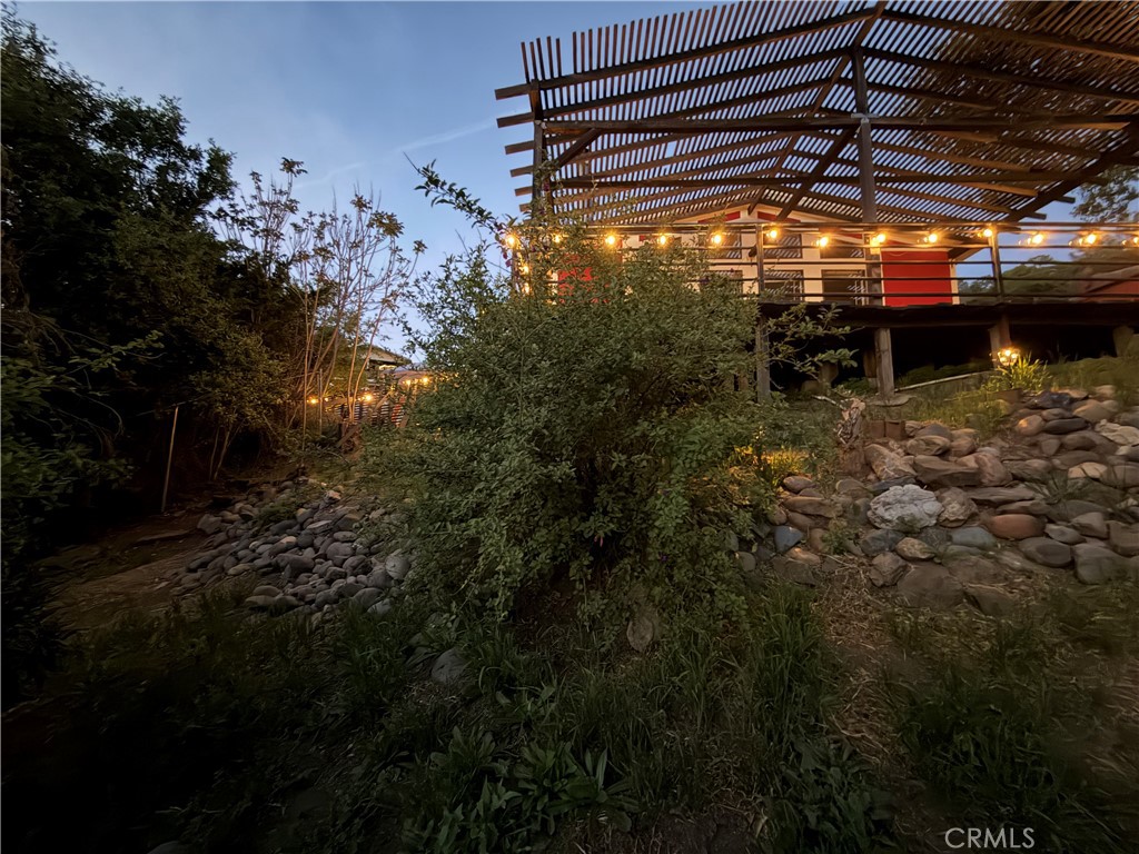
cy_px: 427
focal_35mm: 14
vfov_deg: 85.7
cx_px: 570
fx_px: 461
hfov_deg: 102.1
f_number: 2.2
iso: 1000
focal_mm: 2.22
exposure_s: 1/9
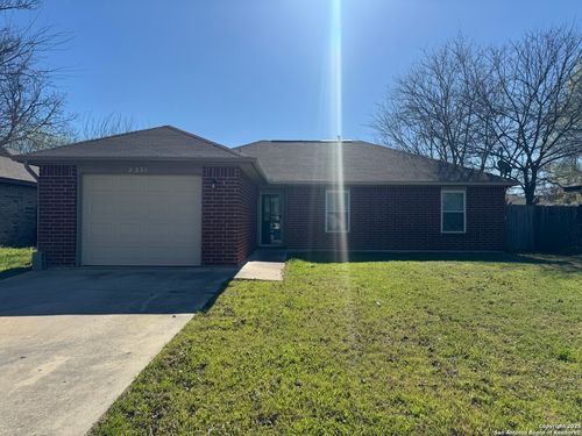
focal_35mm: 24
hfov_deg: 71.6
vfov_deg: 56.8
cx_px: 291
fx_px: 404
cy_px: 218
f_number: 1.78
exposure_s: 1/6410
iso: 80
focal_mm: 6.86
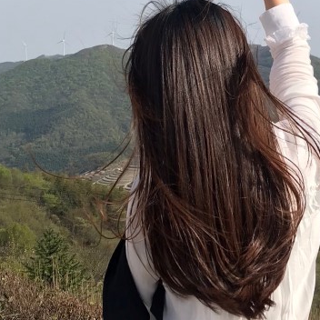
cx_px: 195
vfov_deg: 22.8
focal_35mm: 75
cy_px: 79
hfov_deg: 23.0
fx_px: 784
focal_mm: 3.99
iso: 20
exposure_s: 1/1808
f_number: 1.8
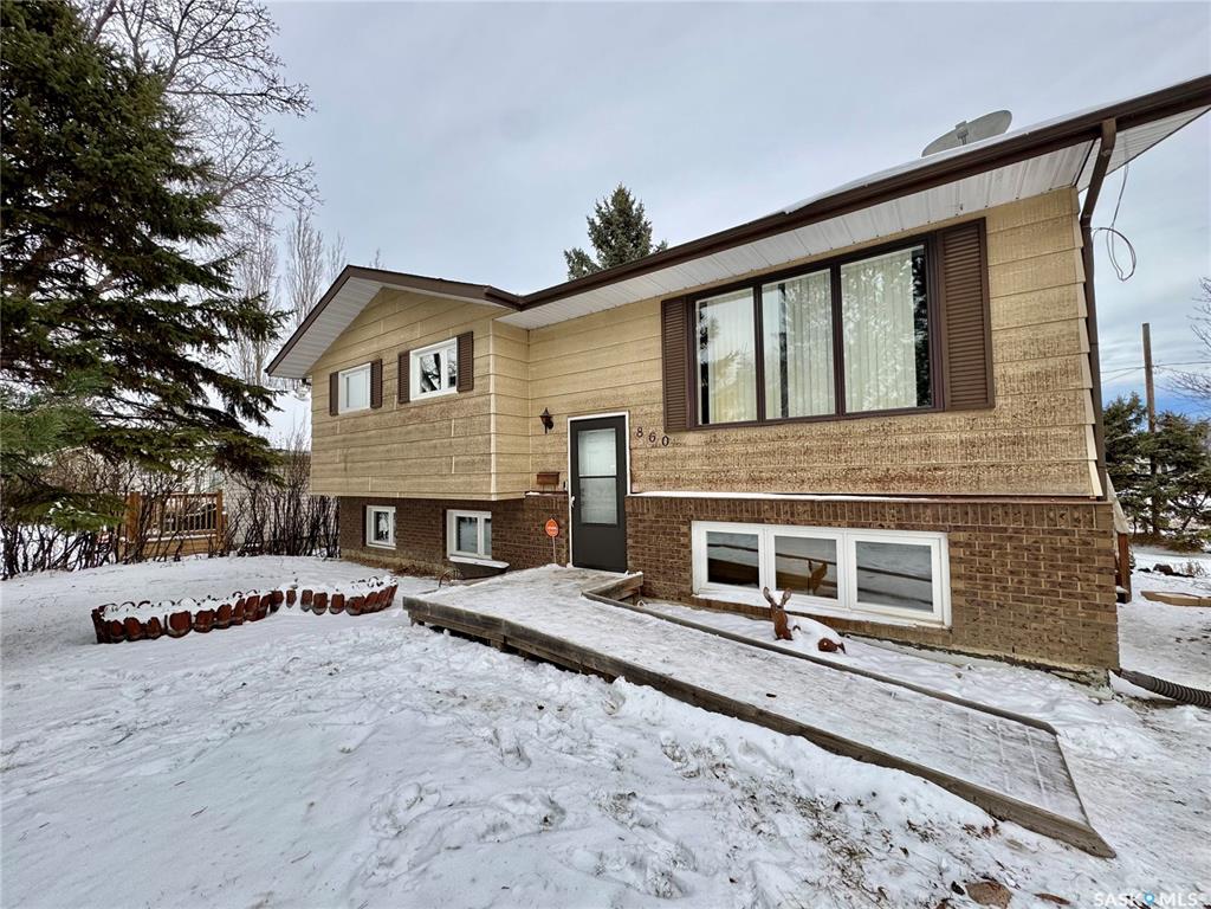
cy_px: 454
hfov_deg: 102.1
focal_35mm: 14
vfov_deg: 85.7
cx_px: 606
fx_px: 490
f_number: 2.2
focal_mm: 2.22
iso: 40
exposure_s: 1/165
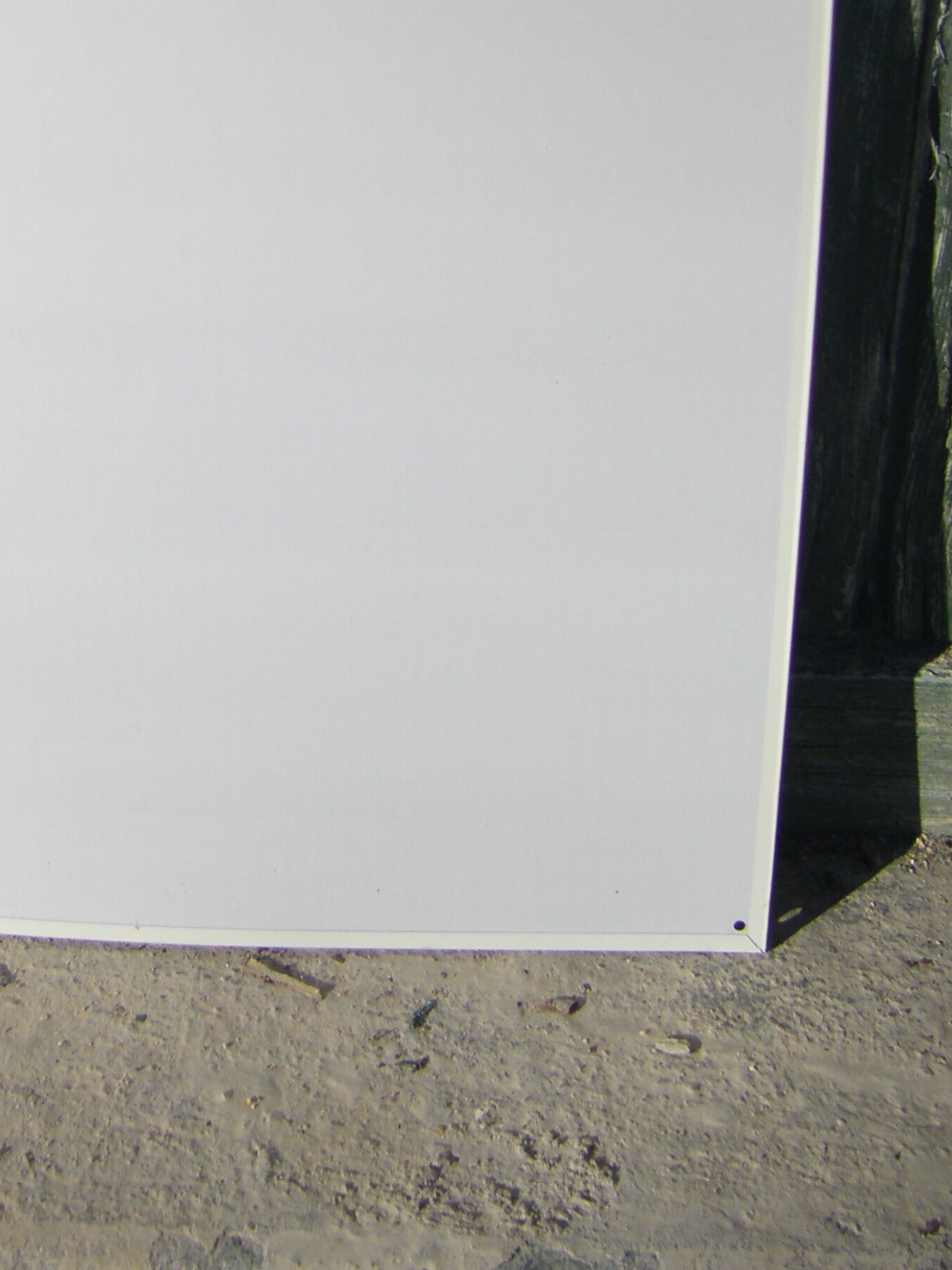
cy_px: 357
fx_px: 2531
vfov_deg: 27.9
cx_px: 236
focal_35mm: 69
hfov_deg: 21.1
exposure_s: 1/320
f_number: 7
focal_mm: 6.3
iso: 64
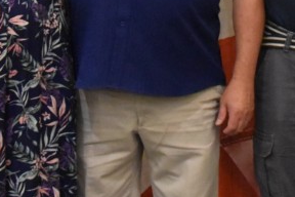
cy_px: -87
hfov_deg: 13.6
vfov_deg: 8.9
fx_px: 1229
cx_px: 252
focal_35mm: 150
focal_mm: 25
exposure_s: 1/60
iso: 5600
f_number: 4
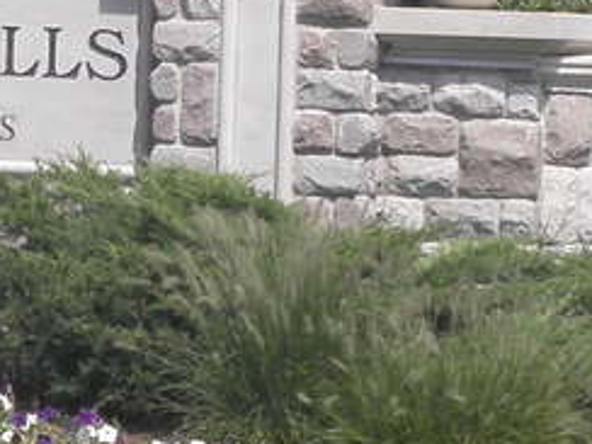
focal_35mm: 454
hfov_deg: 4.3
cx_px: -318
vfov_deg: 3.3
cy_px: -5
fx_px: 7764
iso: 64
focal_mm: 13.82
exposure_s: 1/250
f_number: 5.6
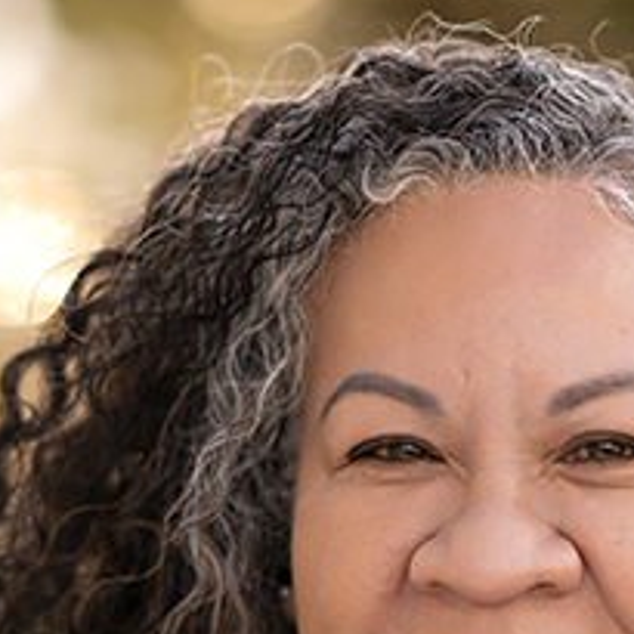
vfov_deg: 6.4
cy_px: 764
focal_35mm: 271
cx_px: 486
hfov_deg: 6.5
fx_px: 5615
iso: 50
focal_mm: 85
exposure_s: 1/400
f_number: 1.4
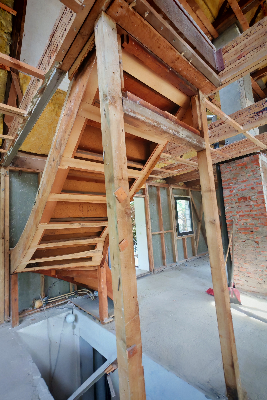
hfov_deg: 70.3
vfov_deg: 93.3
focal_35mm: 17
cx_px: 124
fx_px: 189
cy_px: 203
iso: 200
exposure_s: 1/50
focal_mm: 1.96
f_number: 2.2
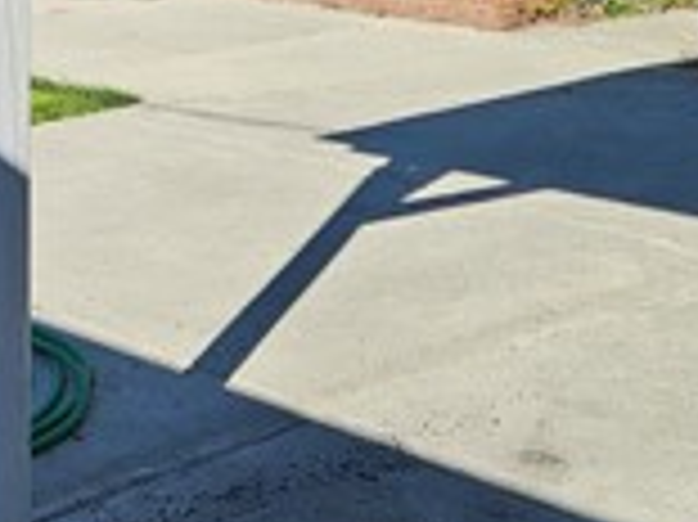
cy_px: -202
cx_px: 104
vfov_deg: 14.7
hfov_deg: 20.3
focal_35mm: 95
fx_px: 1914
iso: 25
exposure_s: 1/1983
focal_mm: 5.4
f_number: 1.8
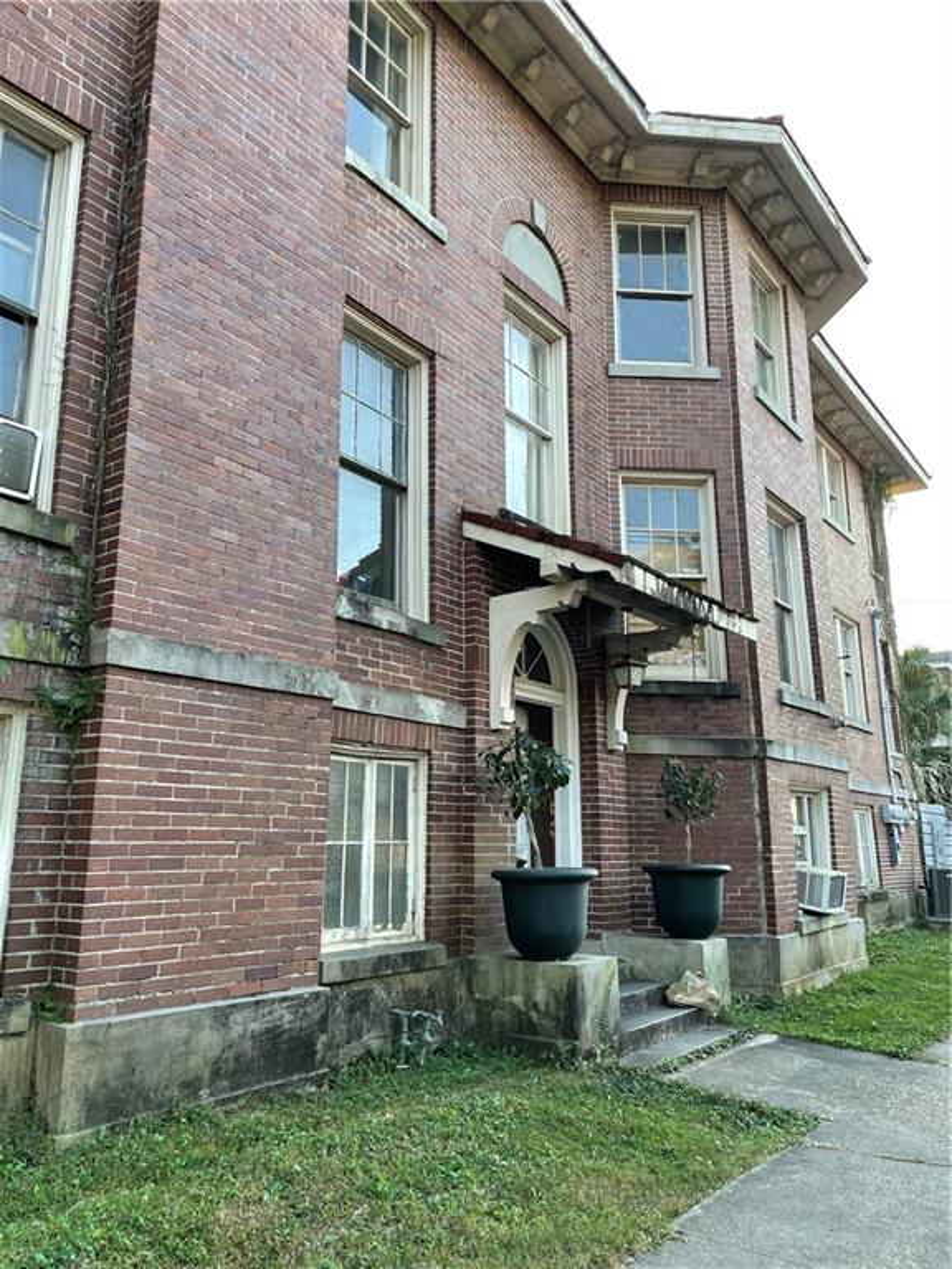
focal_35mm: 26
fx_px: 953
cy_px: 634
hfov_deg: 53.1
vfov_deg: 67.3
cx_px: 476
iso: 32
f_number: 1.6
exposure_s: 1/121
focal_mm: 4.2
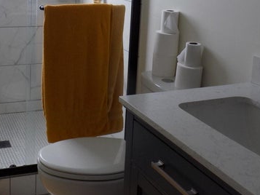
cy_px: 17
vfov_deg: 25.7
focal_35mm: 55
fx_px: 413
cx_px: 79
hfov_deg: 34.5
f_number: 3.1
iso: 80
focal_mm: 4
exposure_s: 1/40
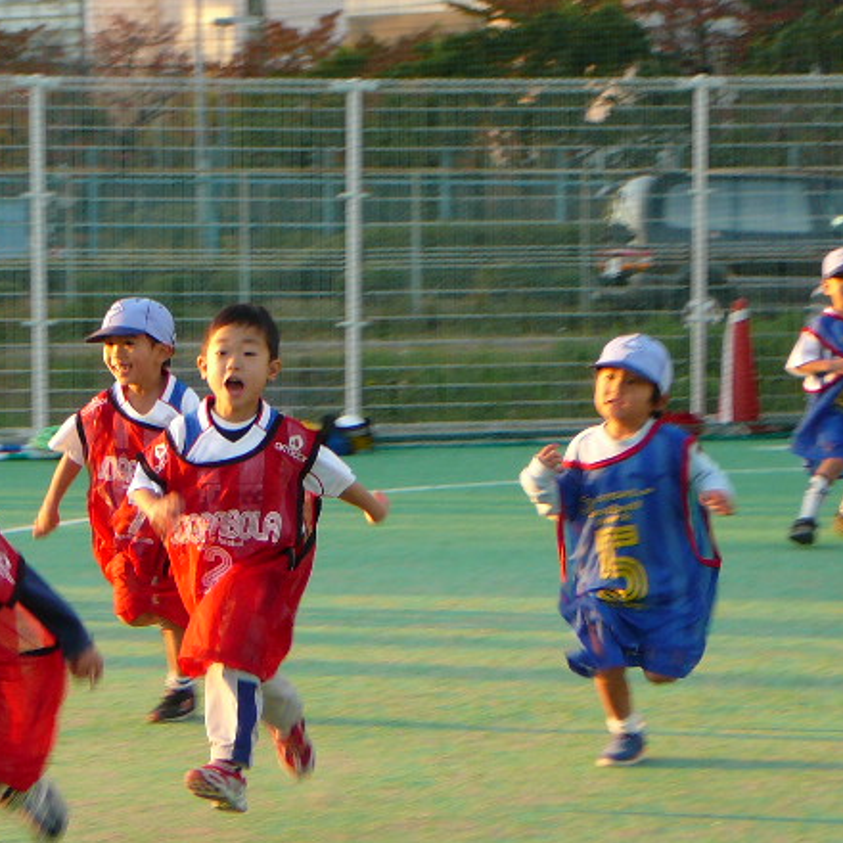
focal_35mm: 153
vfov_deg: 11.4
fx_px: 4215
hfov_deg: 11.4
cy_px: 444
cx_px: 282
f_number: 3.9
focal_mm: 14.1
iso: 80
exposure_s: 1/80
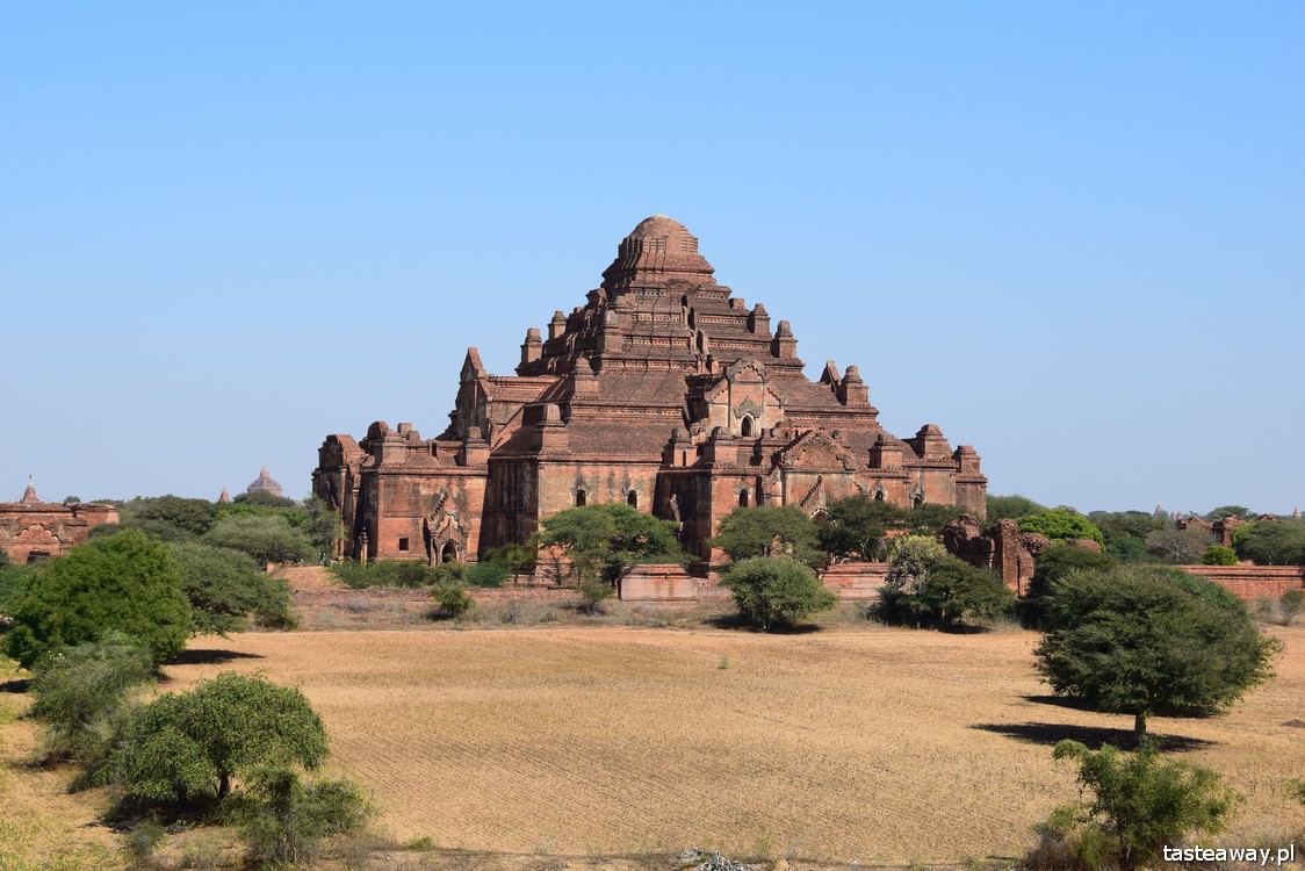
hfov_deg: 29.2
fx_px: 2502
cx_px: 652
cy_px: 436
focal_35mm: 69
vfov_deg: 19.7
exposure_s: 1/500
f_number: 11
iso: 360
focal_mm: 46
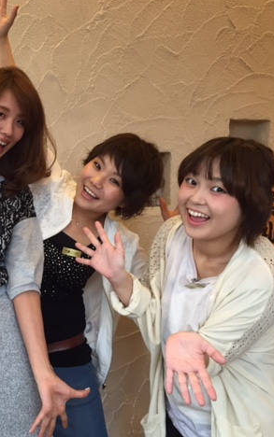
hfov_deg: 29.0
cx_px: 14
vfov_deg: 47.2
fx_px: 501
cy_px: 220
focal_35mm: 42
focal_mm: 4.15
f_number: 2.2
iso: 32
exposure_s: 1/30
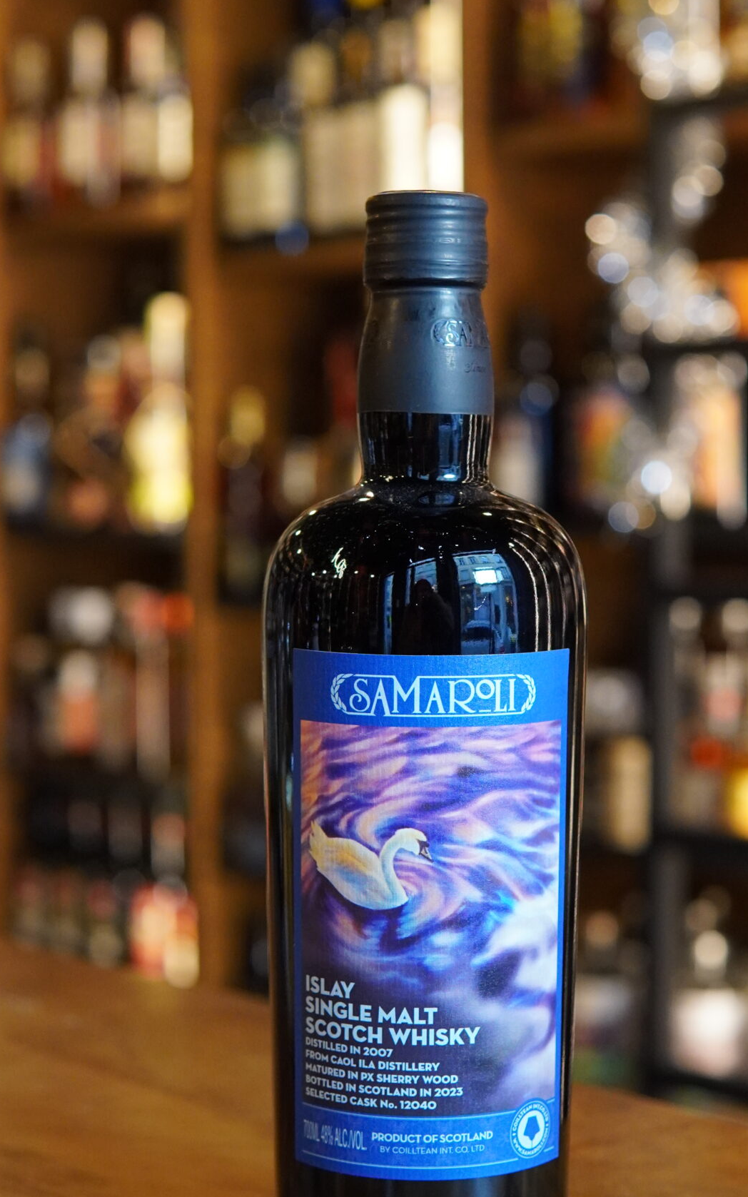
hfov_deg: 18.6
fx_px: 2283
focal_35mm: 70
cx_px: 428
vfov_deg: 29.4
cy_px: 579
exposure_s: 1/160
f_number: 3.2
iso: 1600
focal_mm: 30
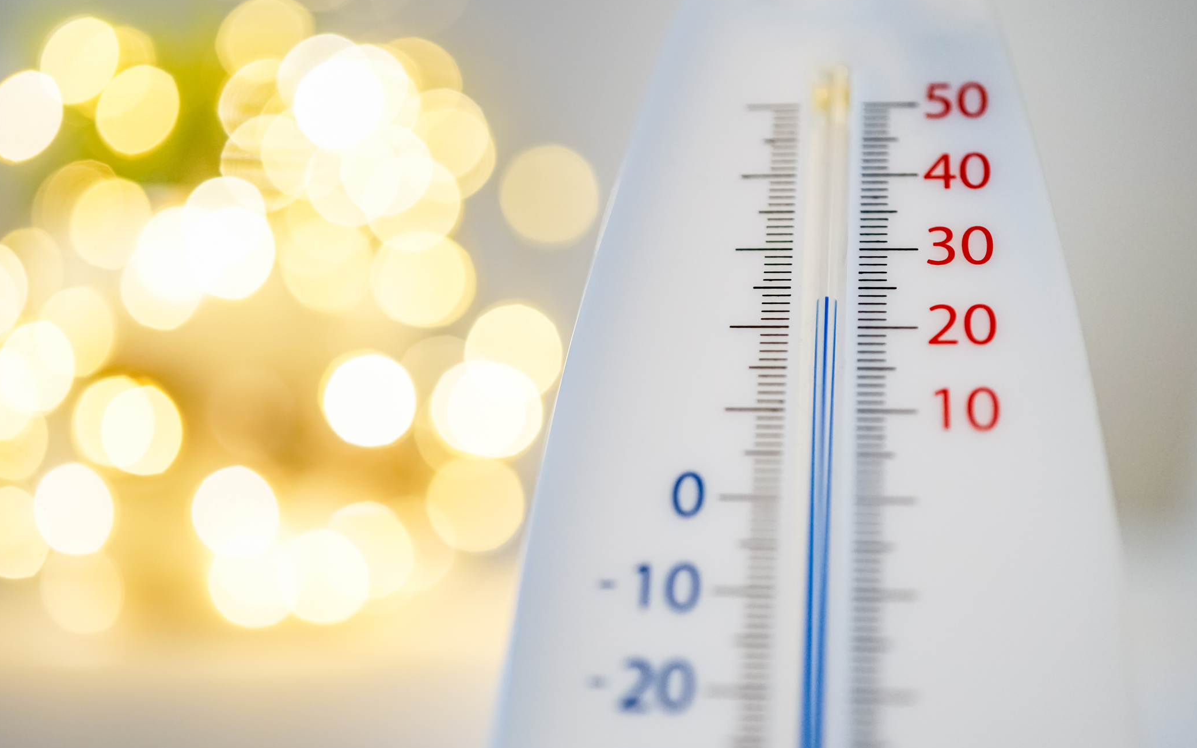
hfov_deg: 38.9
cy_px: 399
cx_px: 598
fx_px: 1696
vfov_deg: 24.9
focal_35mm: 52
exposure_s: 1/25
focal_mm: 50
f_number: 2.8
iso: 1000
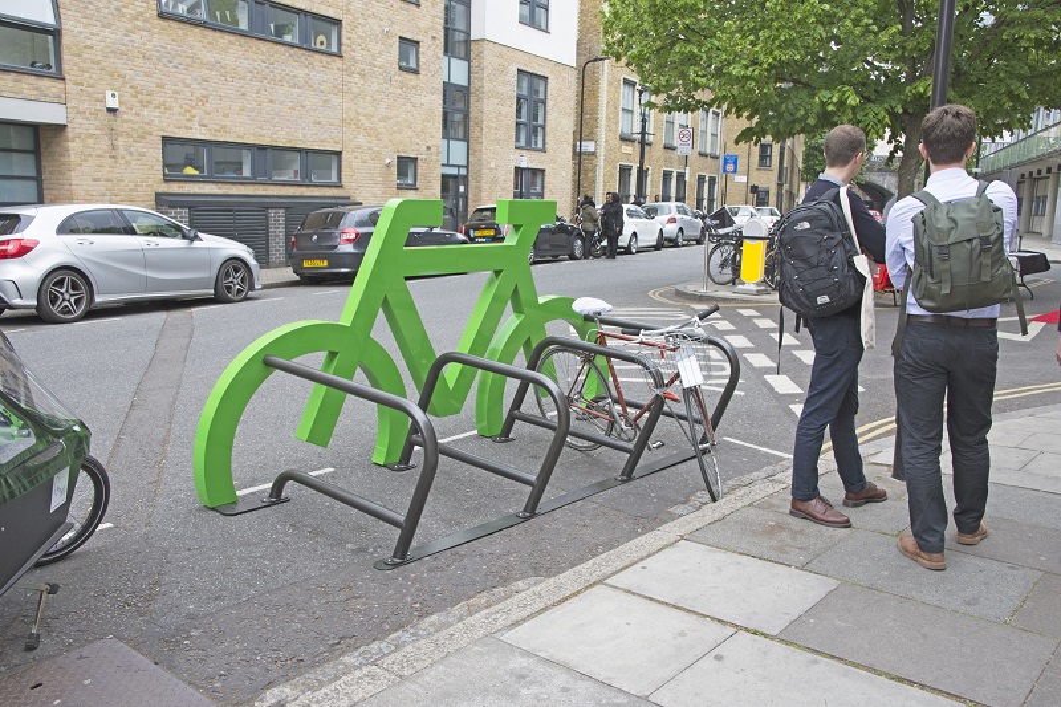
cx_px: 530
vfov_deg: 40.0
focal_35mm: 33
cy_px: 354
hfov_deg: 57.2
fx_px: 972
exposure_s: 1/400
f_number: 8
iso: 800
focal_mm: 22
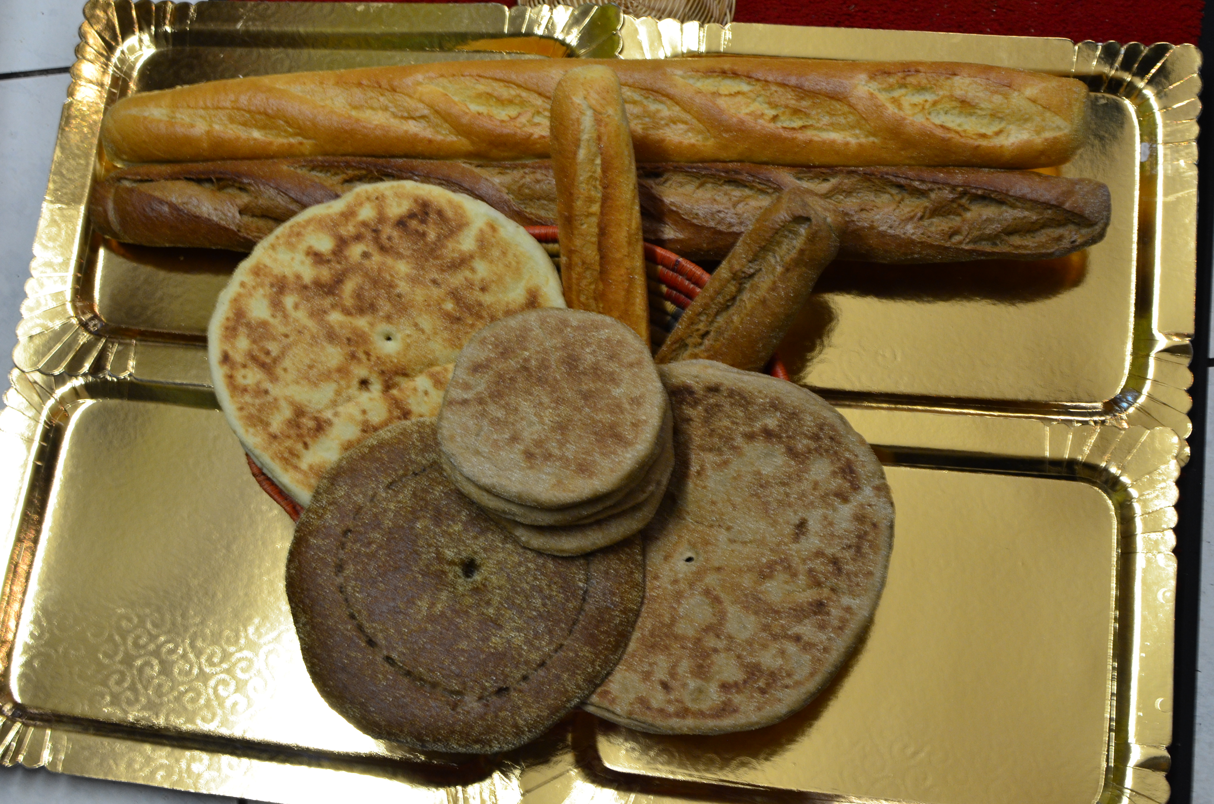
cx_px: 607
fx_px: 1767
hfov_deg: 37.9
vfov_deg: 25.6
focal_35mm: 52
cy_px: 402
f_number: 7.1
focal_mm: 35
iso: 800
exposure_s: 1/15
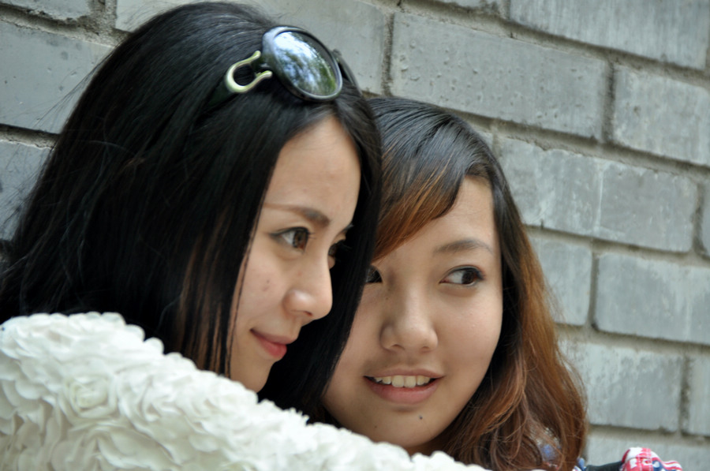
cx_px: 355
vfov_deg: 9.3
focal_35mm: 147
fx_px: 2894
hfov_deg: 14.0
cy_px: 236
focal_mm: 98
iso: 200
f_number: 5.6
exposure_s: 1/60
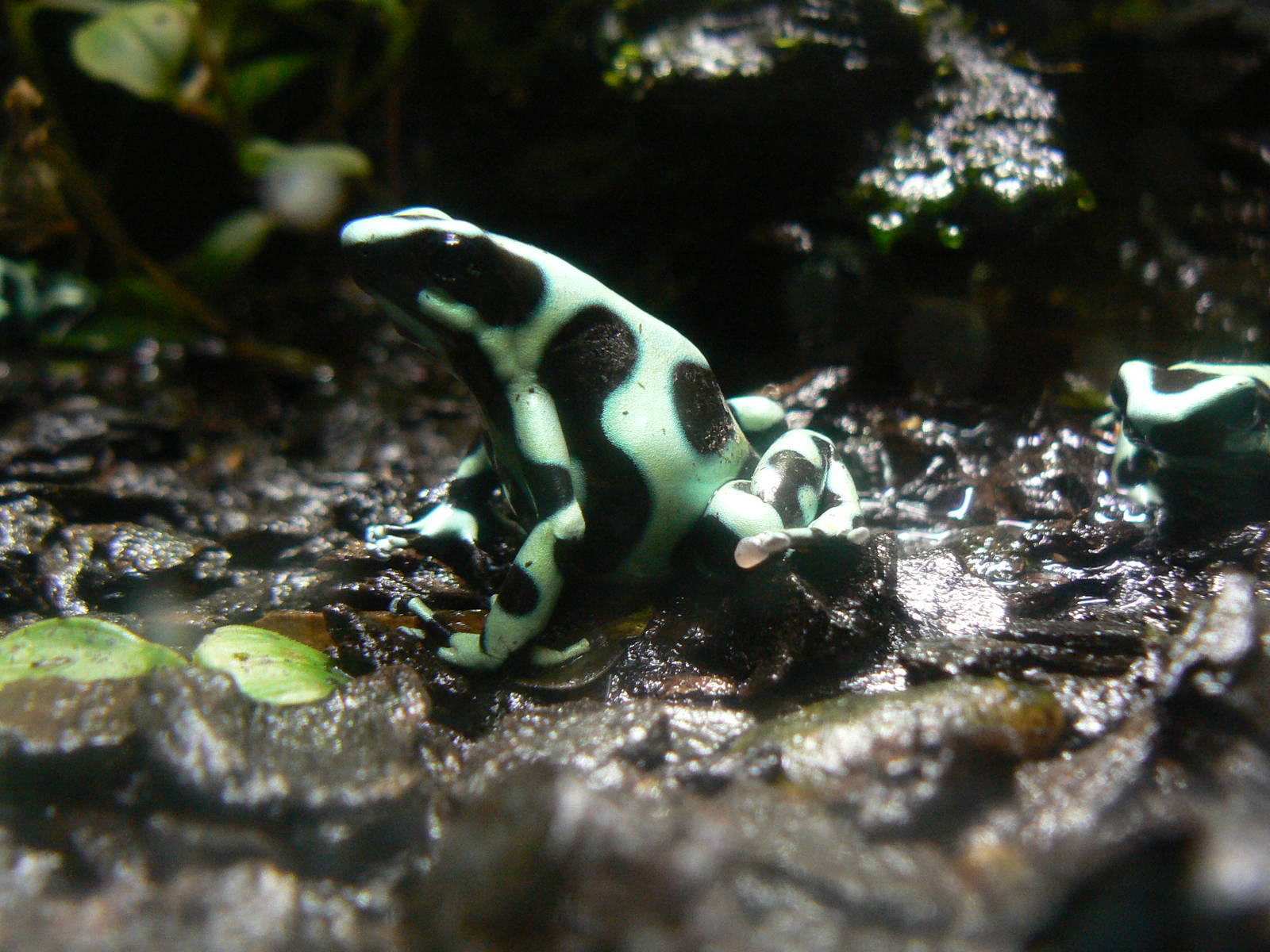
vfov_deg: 39.7
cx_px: 635
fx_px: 1321
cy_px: 476
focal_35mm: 36
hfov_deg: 51.4
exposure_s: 1/6
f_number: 2.8
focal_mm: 6
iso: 200
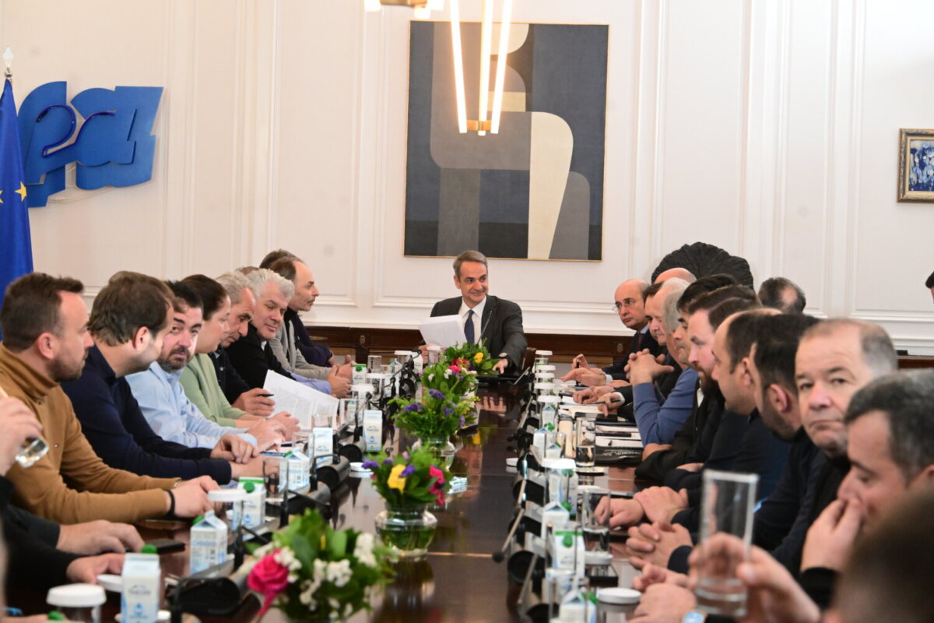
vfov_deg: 18.2
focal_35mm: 75
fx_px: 1946
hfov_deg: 27.0
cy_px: 312
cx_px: 467
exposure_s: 1/400
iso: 8000
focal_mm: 75
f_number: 6.3
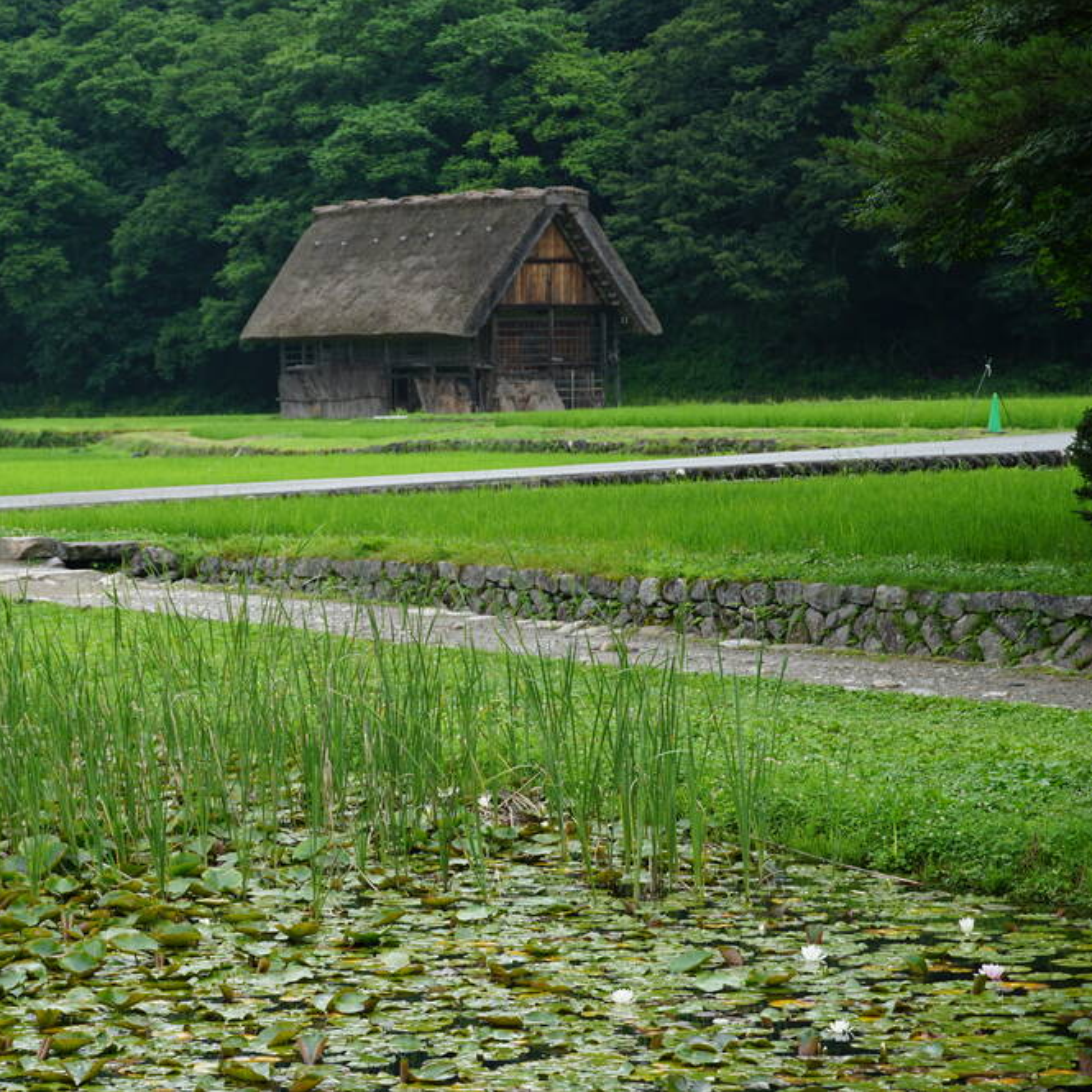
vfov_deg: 17.1
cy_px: 546
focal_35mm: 102
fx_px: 3628
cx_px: 282
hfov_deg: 17.0
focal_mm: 53
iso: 160
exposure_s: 1/100
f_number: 5
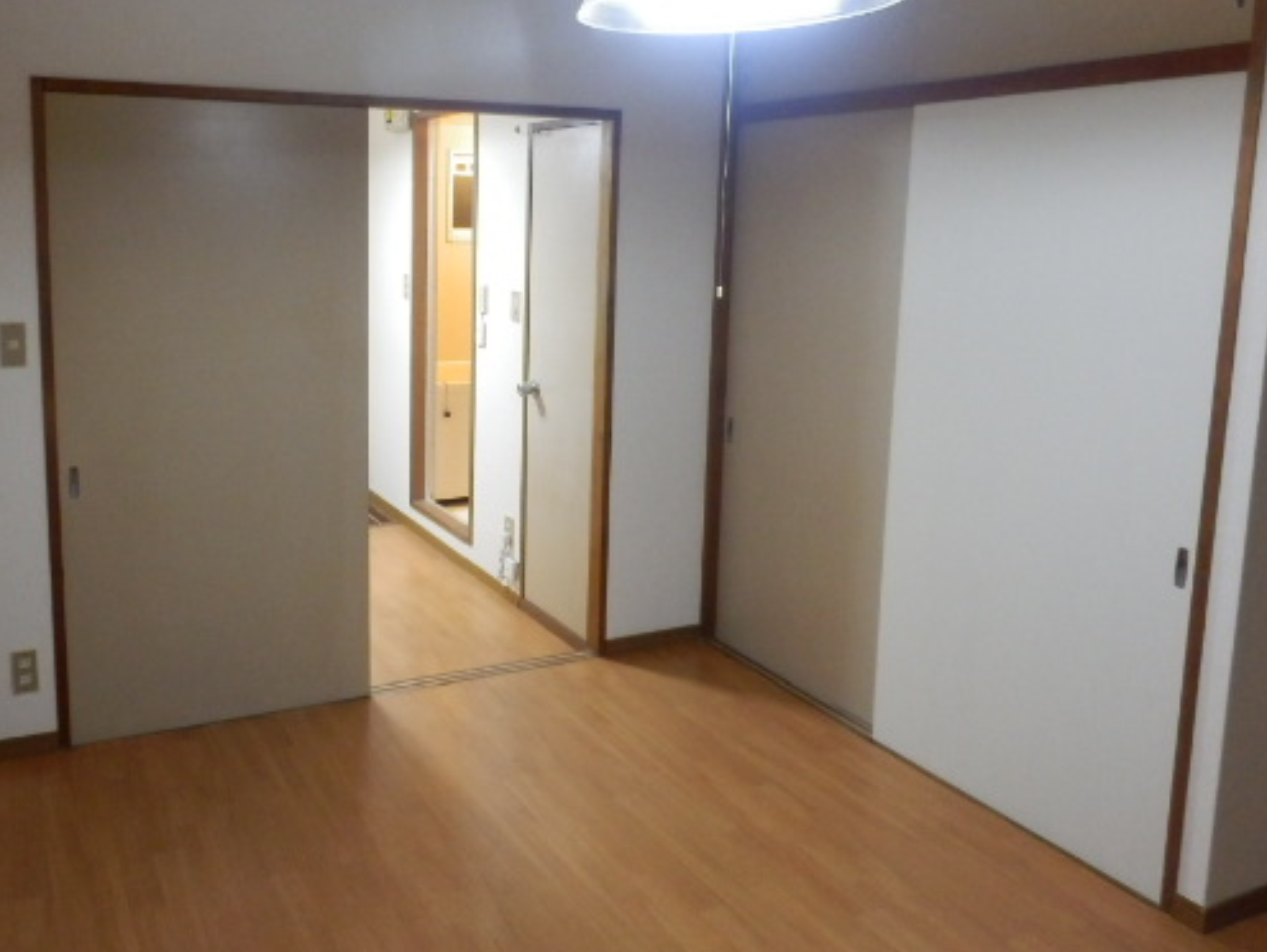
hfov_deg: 57.5
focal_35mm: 31
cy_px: 376
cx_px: 466
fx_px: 1135
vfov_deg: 45.2
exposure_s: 1/30
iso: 800
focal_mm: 4.2
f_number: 3
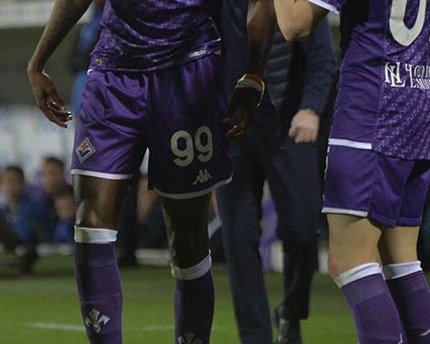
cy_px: 57
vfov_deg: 2.0
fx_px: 9738
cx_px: 6
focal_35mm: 765
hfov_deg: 2.5
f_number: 5.6
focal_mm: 320
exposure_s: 1/1000
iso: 3200
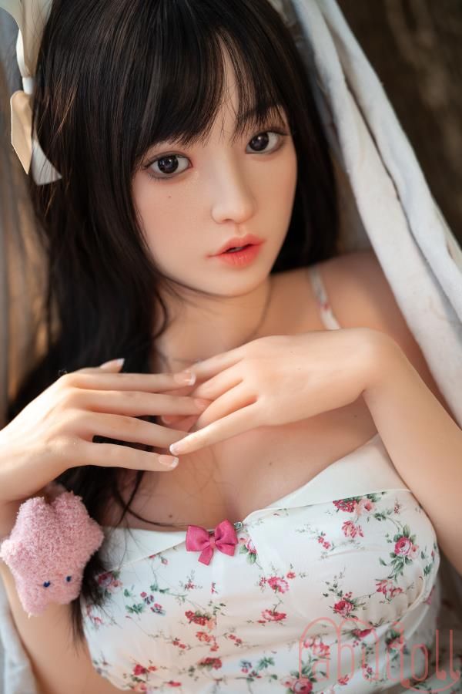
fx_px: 962
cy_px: 347
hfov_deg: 27.0
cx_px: 231
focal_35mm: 50
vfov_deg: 39.6
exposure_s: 1/800
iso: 640
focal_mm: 50
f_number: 2.2
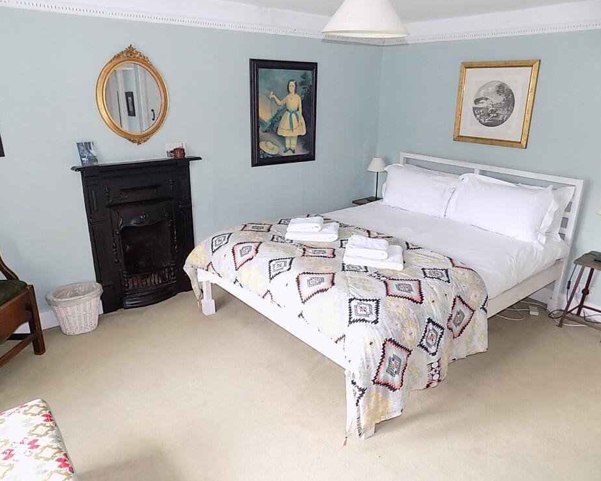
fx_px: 445
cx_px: 302
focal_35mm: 25
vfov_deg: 56.8
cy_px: 242
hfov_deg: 68.1
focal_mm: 4
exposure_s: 1/30
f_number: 3.1
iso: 180
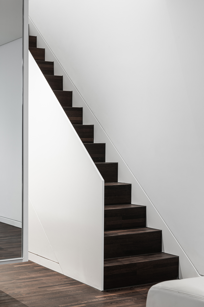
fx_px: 527
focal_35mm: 62
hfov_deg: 21.9
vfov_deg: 32.4
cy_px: 154
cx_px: 102
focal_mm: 62
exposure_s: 1.3
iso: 100
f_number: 10
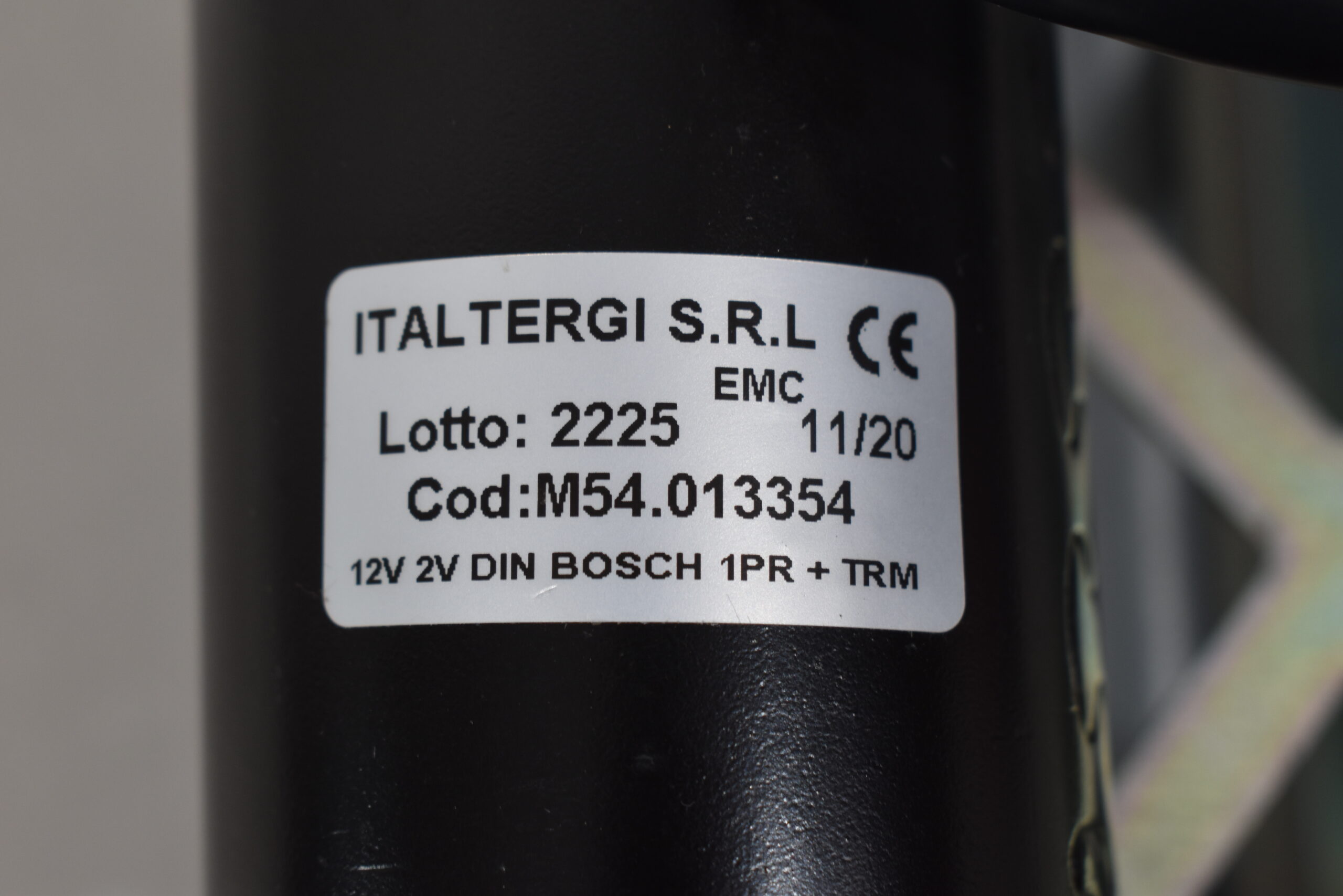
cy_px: 448
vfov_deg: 18.9
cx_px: 672
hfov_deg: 28.1
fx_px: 2686
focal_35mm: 72
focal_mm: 48
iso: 400
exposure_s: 1/60
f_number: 8
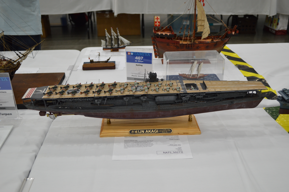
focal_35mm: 36
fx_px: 289
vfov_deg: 36.8
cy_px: 96
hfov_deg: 53.2
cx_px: 144
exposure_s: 1/60
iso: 400
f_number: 4
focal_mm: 24
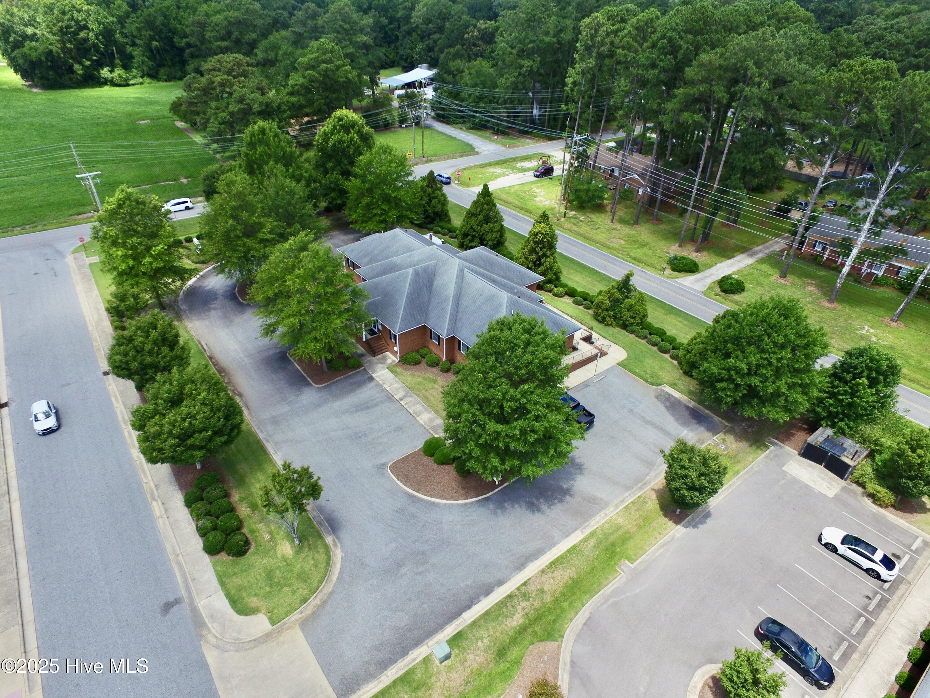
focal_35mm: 20
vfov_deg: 66.0
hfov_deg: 81.7
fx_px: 537
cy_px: 349
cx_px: 465
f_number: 2.8
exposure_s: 1/740
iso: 100
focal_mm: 3.61
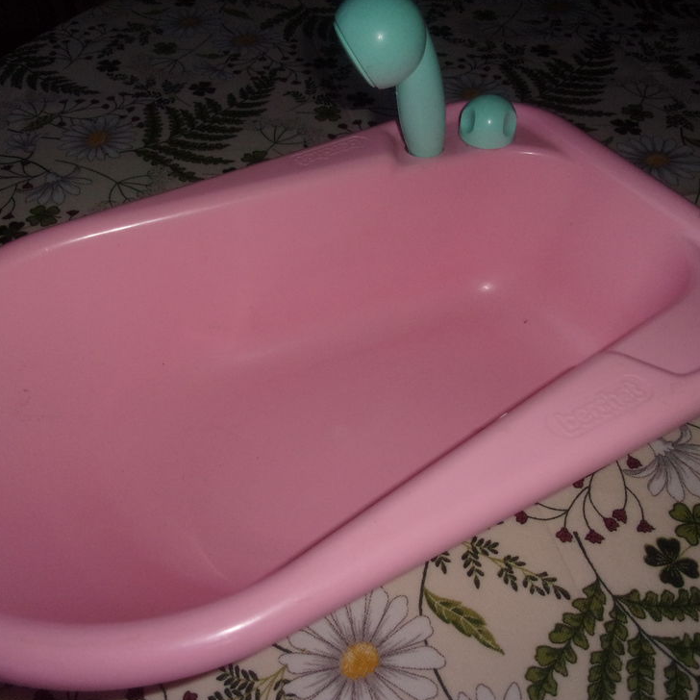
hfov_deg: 48.4
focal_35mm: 34
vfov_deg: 48.5
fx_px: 778
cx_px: 320
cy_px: 348
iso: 200
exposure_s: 1/34
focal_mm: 5.1
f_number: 3.9
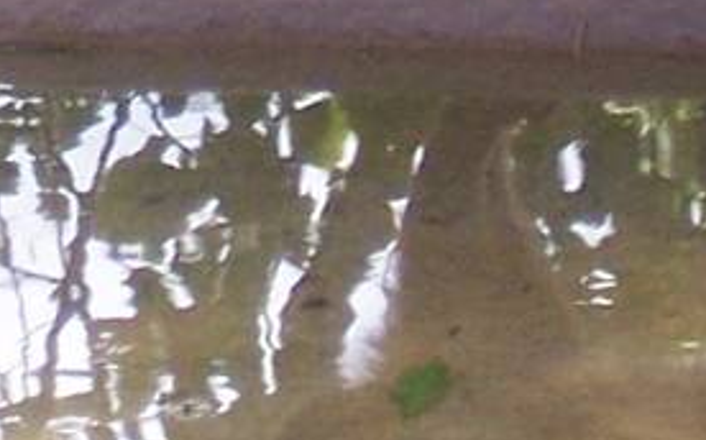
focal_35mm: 812
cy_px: -750
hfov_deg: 2.6
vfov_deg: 1.6
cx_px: -230
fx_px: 15611
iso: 140
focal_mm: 22
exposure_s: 1/125
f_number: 4.8
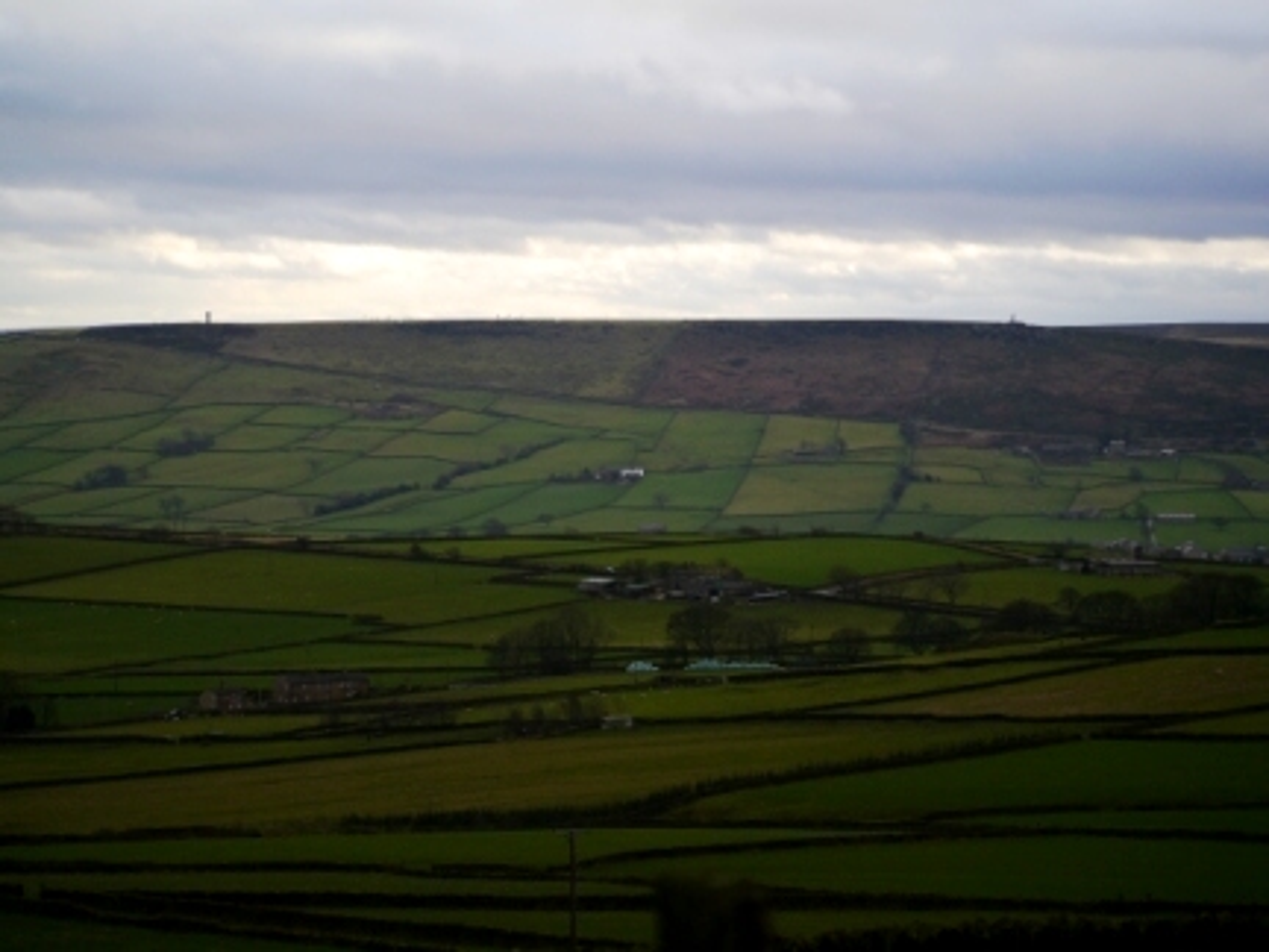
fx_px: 4912
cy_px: 476
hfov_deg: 14.7
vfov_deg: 11.1
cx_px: 634
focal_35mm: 134
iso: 160
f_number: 4.5
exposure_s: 1/250
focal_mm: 67
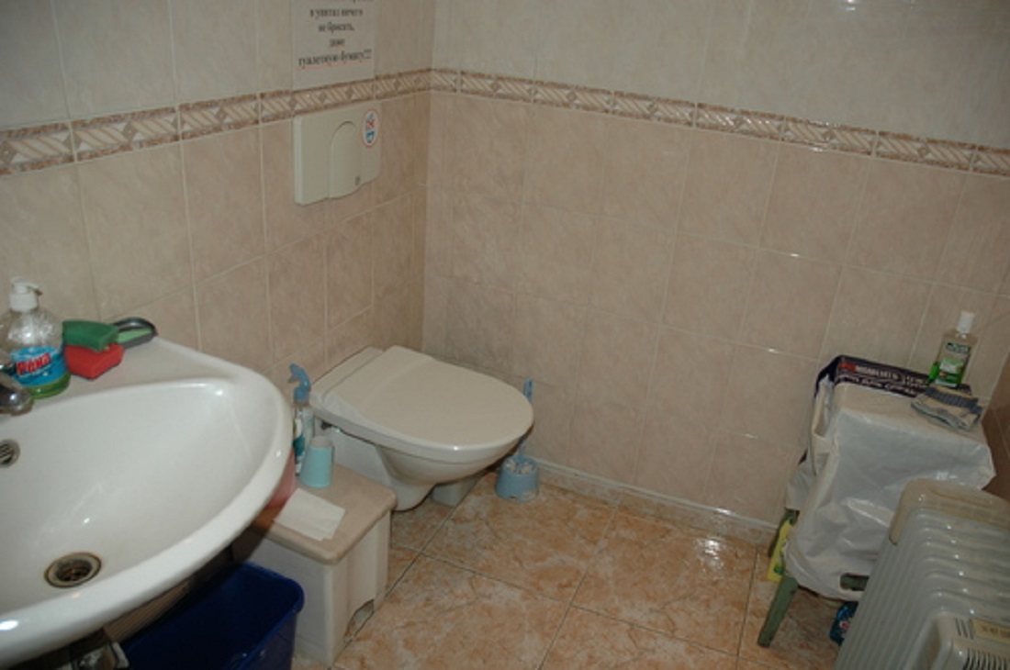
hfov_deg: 67.5
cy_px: 335
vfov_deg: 47.8
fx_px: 756
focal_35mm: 27
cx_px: 505
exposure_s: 1/60
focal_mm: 18
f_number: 3.5
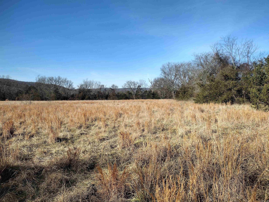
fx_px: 210
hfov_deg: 65.3
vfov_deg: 51.4
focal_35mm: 27
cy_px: 101
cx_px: 134
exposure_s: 1/1882
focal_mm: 4.71
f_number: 1.7
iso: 100
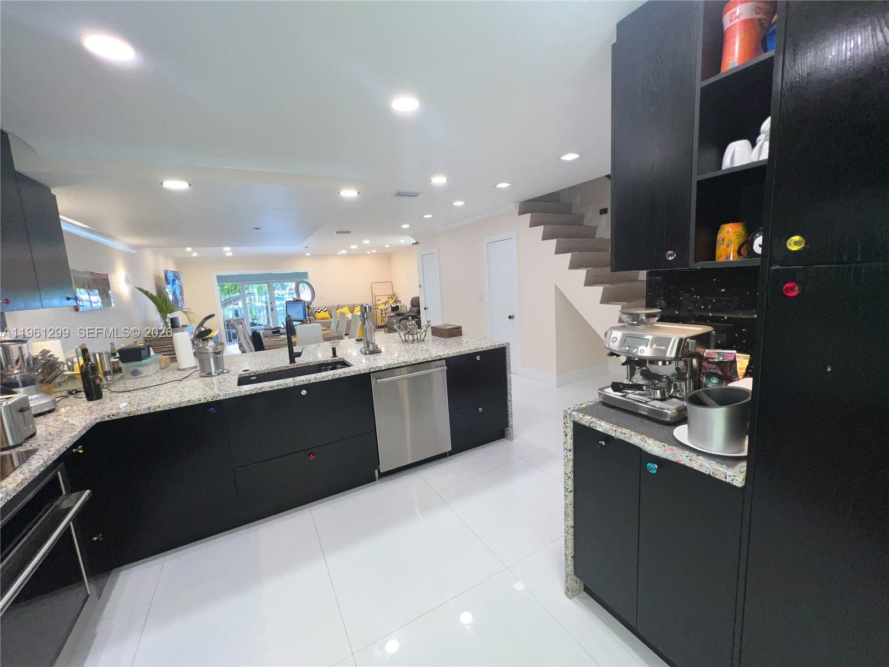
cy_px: 334
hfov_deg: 106.2
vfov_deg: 89.9
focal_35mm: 13
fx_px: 334
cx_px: 444
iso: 64
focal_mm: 1.57
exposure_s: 1/120
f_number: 1.8
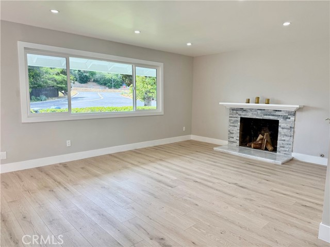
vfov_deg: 56.8
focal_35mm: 24
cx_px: 165
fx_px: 229
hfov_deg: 71.6
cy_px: 124
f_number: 1.78
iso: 100
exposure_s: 1/476
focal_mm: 6.76
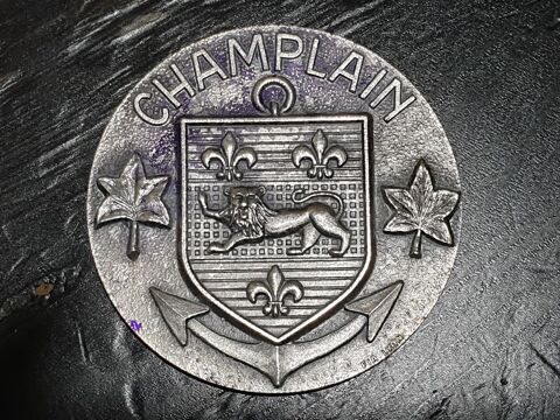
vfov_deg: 53.1
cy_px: 210
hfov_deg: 67.3
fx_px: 421
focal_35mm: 26
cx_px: 280
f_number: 2.4
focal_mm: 4.3
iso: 160
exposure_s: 1/50
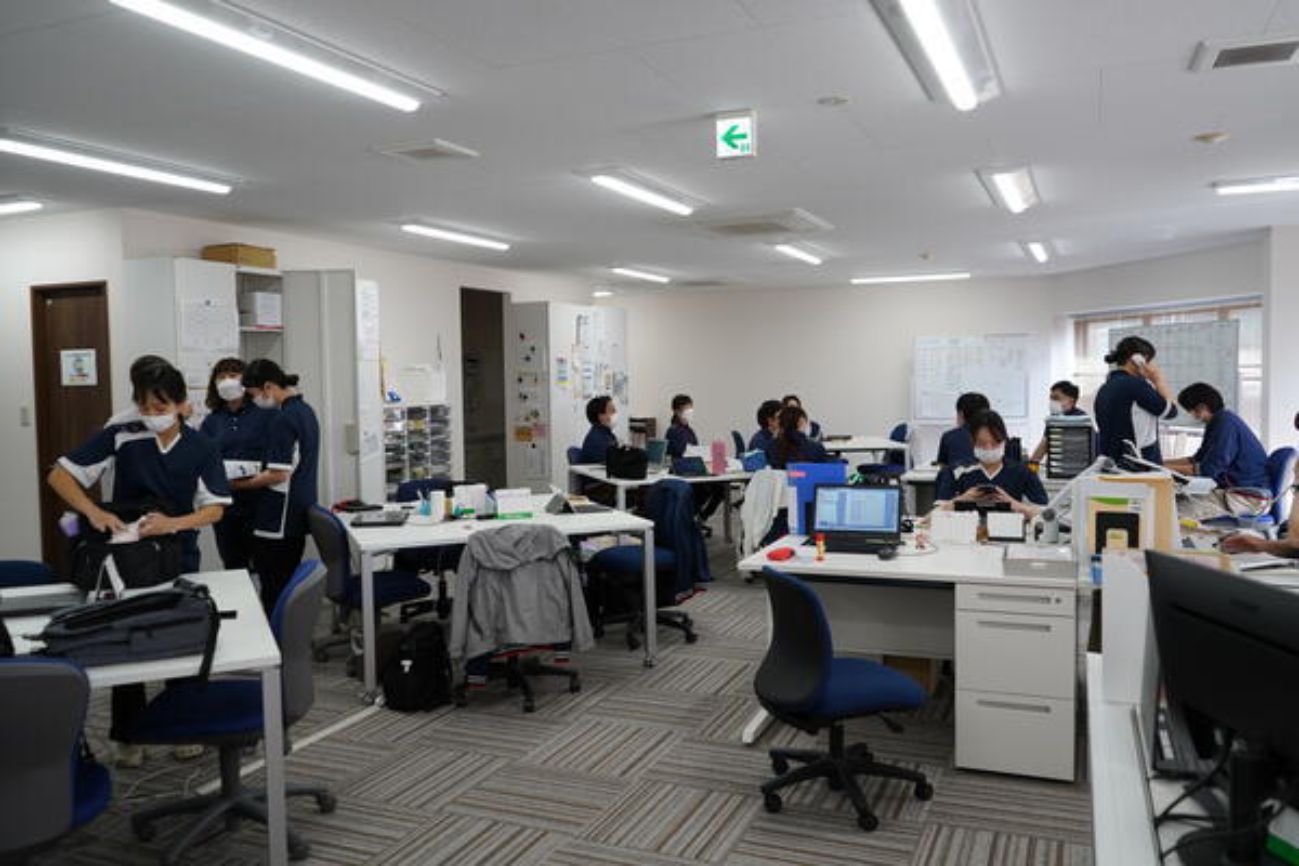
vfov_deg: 46.4
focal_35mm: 28
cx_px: 650
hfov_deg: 65.5
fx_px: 1010
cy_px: 433
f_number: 4
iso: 500
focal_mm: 28
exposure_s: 1/160
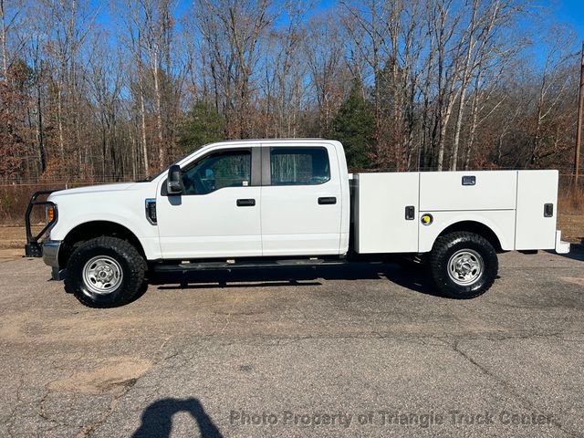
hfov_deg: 67.3
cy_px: 219
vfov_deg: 53.1
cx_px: 292
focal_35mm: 26
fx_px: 439
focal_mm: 5.7
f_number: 1.5
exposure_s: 1/9434
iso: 50
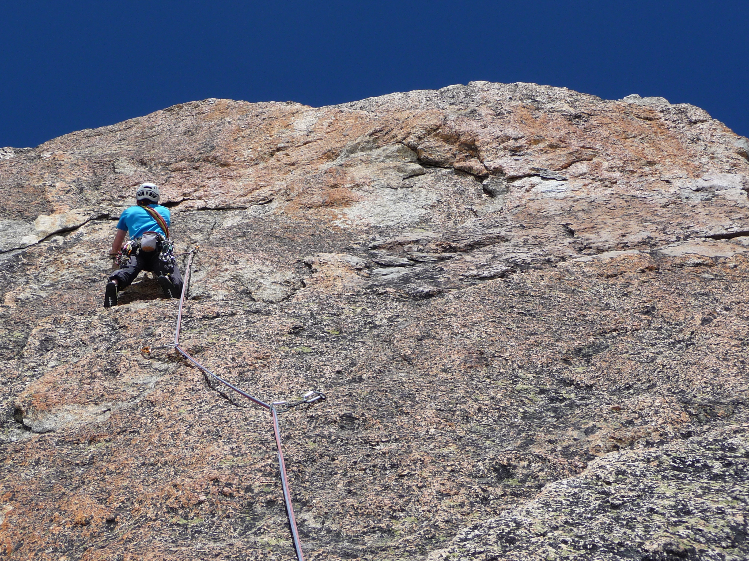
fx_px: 1212
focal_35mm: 56
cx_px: 327
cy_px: 270
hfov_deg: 34.3
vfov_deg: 26.1
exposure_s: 1/1300
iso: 100
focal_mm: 8
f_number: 4.2
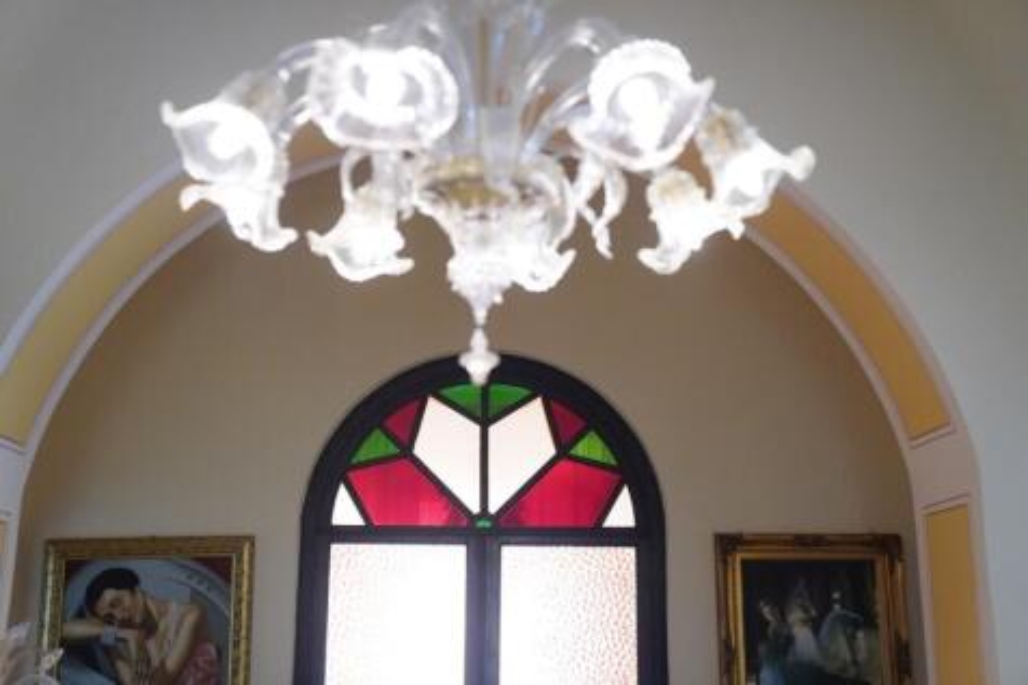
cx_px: 514
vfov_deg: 26.0
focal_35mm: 52
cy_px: 342
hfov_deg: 38.2
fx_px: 1484
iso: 6400
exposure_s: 1/800
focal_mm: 52
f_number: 2.8
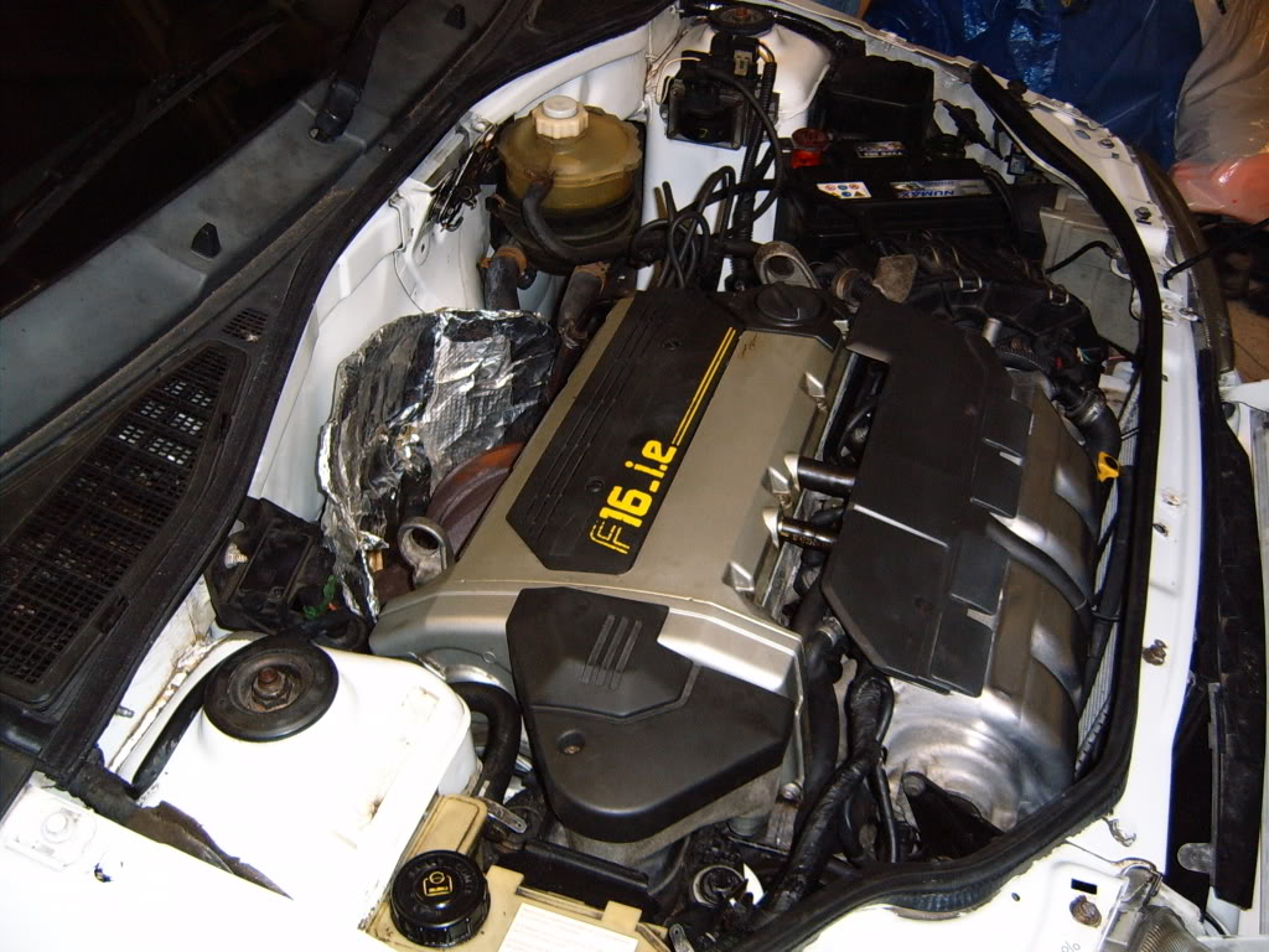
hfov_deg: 49.0
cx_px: 634
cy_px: 476
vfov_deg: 37.7
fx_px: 1393
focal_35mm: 38
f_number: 2.8
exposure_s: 1/30
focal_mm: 5.8
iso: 141
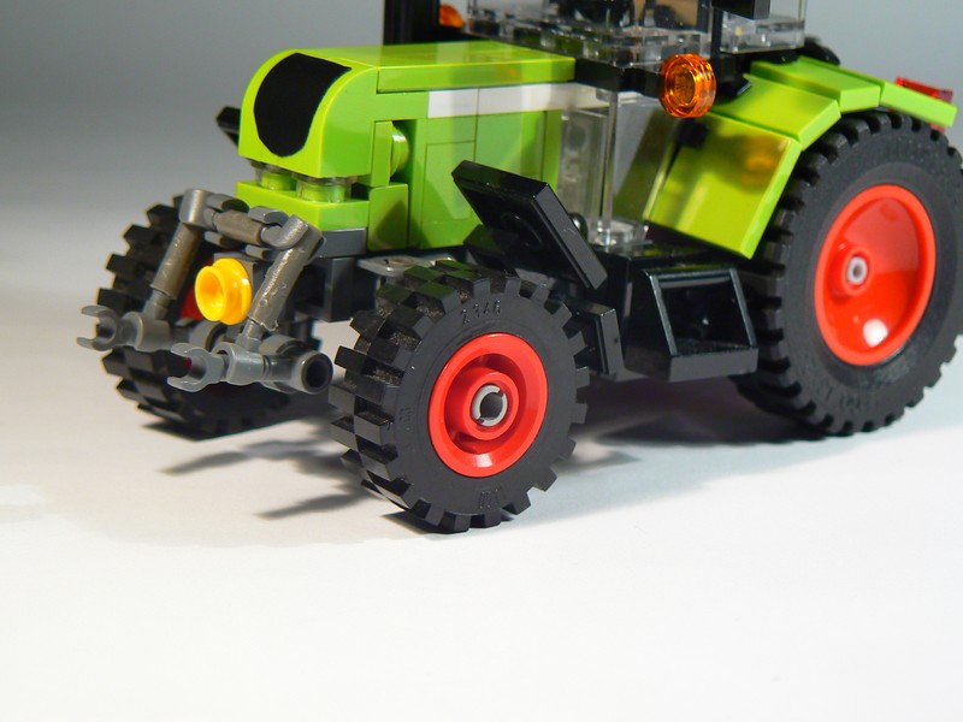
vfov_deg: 14.9
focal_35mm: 99
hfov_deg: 19.8
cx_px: 482
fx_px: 2754
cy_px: 361
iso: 80
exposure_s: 1/13
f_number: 3.2
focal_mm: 16.5
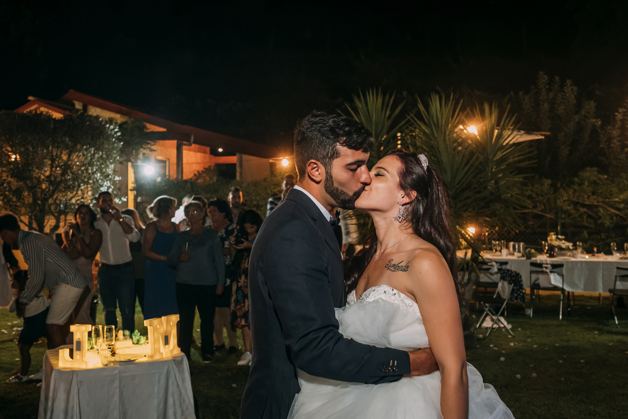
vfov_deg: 37.9
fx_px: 611
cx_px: 314
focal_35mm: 35
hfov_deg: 54.4
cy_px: 210
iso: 3200
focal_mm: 23
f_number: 3.6
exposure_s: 1/15
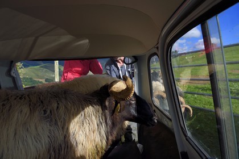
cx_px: 120
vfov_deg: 53.1
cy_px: 80
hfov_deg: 73.7
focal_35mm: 24
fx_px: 159
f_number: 11
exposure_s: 1/200
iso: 200
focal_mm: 24
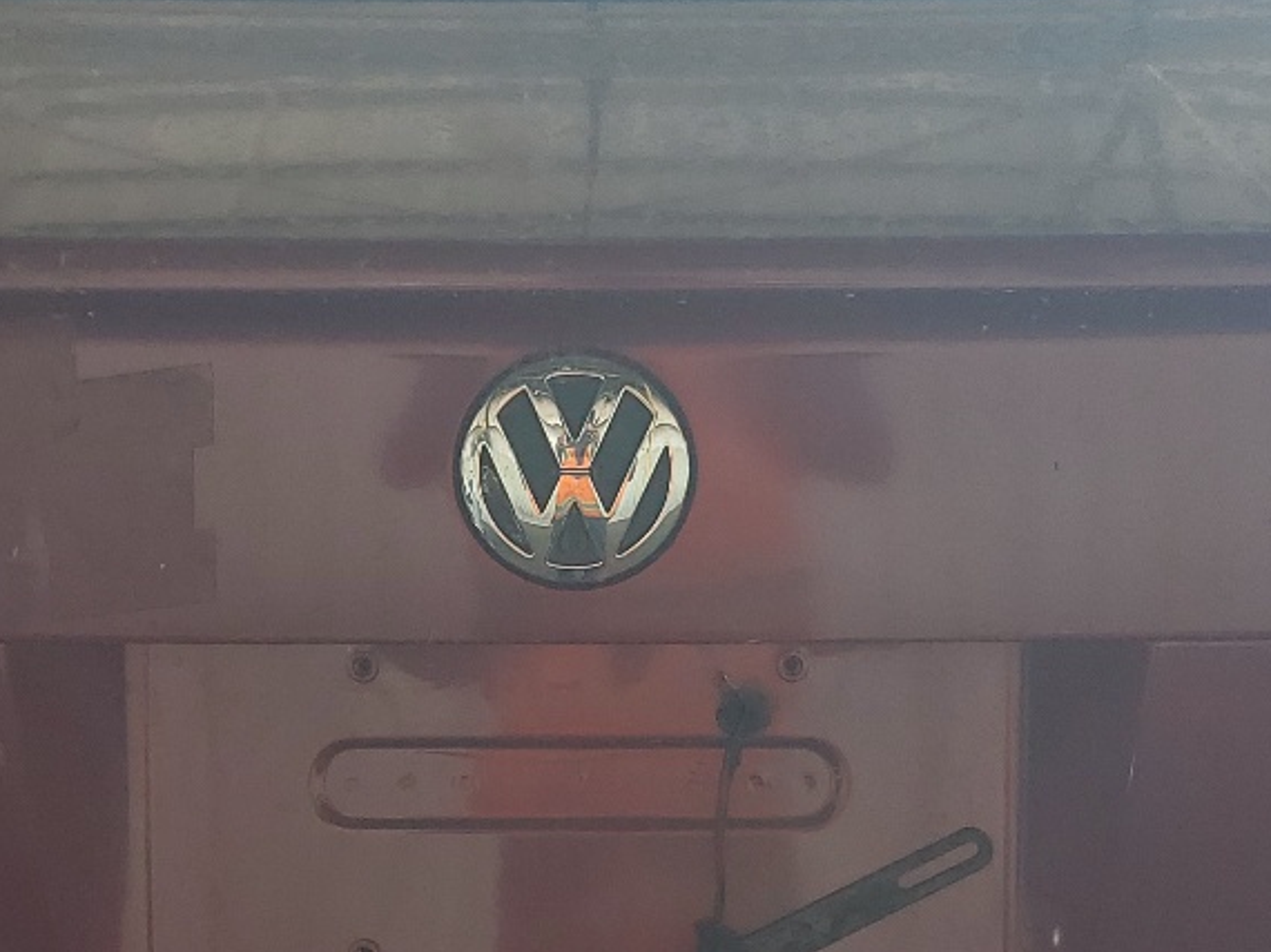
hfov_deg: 26.7
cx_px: 620
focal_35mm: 73
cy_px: 615
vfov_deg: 20.1
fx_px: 2679
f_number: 1.5
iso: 50
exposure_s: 1/133
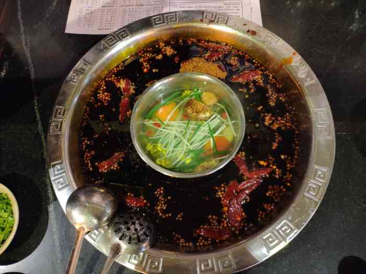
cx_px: 183
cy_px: 137
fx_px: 222
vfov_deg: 63.4
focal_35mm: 21
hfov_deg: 79.0
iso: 1044
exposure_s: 1/25
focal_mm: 4.22
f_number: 1.8
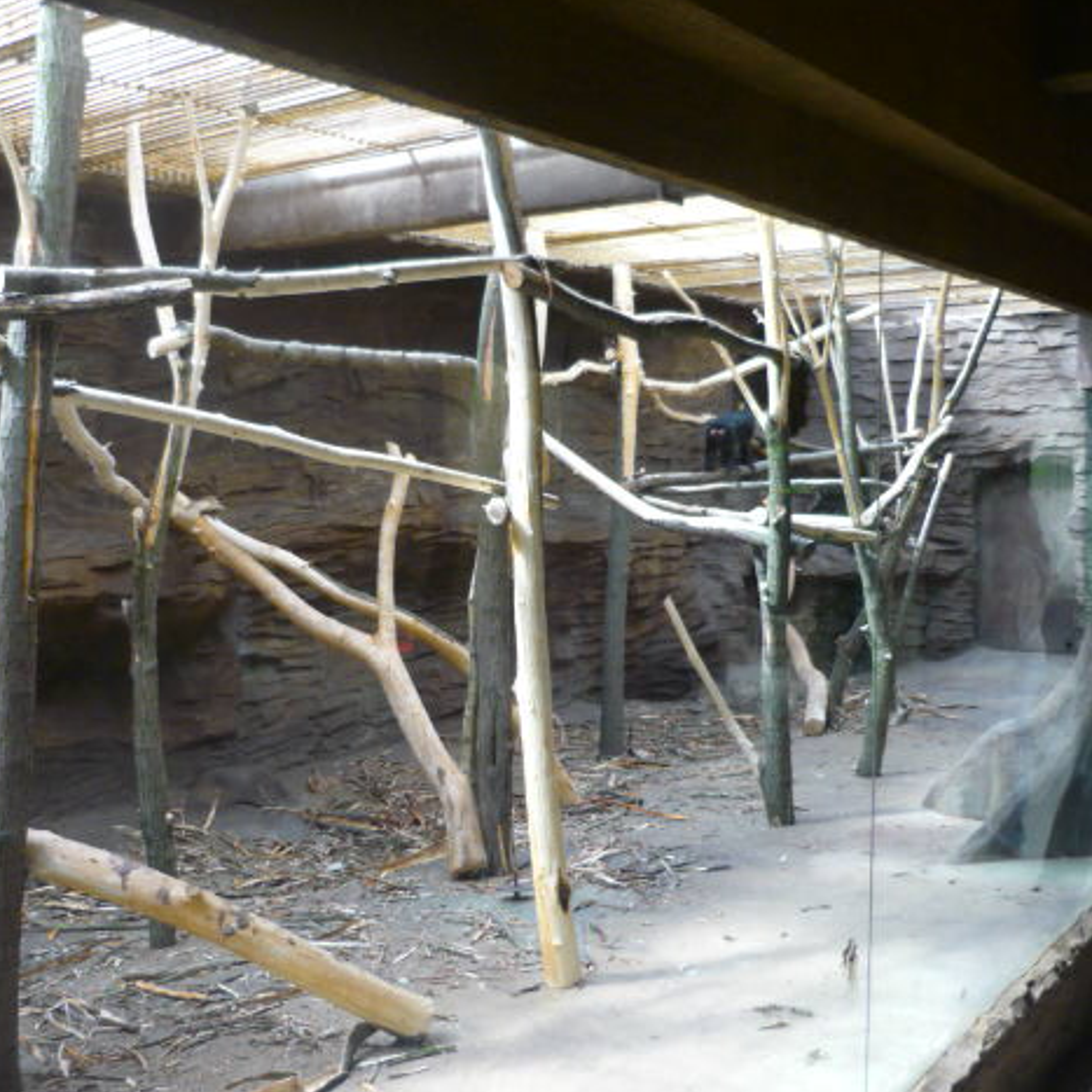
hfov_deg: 41.8
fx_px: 1428
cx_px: 496
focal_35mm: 40
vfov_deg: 41.9
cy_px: 550
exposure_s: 1/60
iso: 200
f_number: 2.8
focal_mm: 5.5
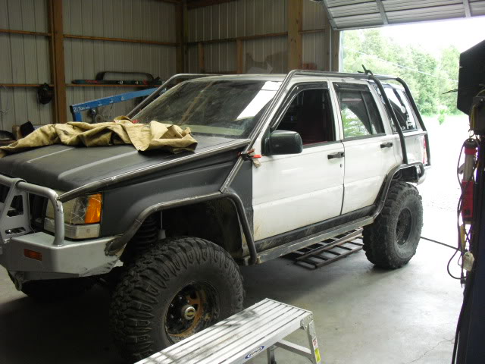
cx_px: 242
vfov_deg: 39.7
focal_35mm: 36
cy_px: 182
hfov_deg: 51.4
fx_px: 504
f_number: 3.1
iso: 400
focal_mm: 6.3
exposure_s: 1/100
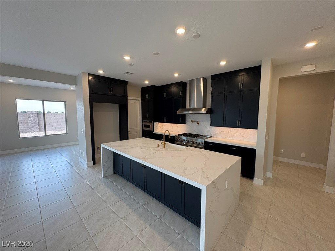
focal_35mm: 14
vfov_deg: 85.7
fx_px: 135
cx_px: 168
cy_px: 126
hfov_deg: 102.1
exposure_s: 1/120
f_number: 2.2
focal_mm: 2.22
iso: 200
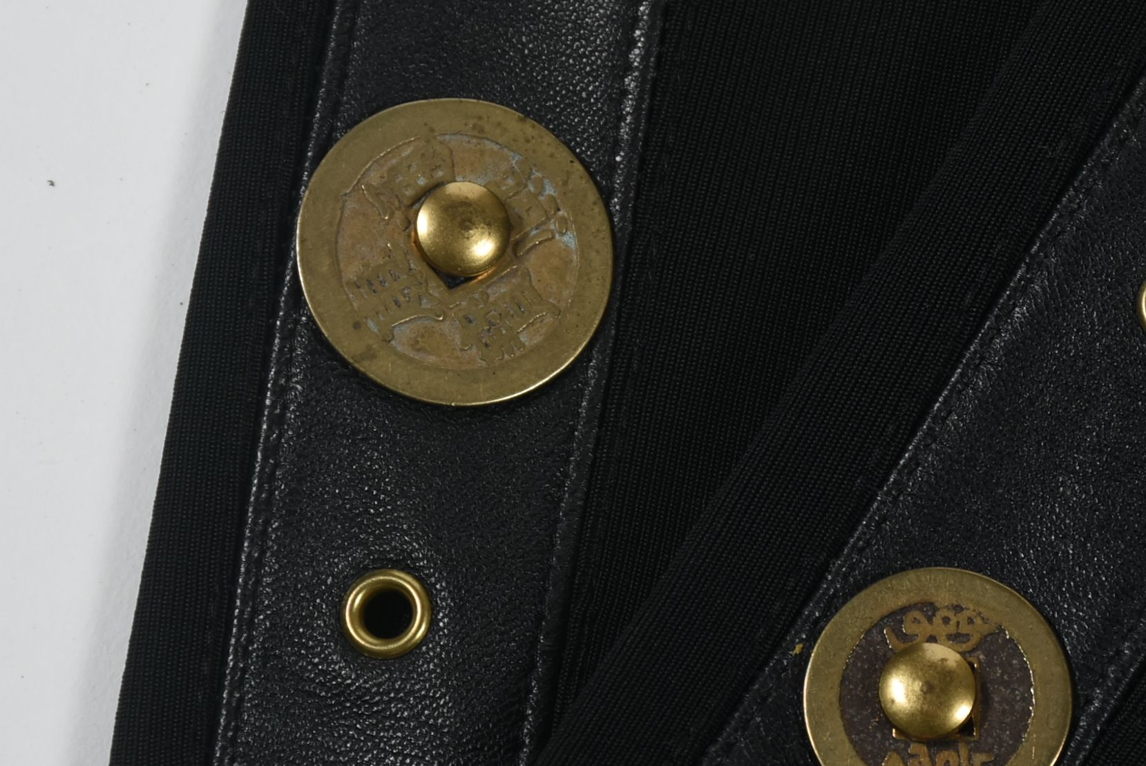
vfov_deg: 6.0
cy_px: 361
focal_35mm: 230
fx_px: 7324
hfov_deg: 8.9
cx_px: 939
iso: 200
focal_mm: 85
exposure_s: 1/125
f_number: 10
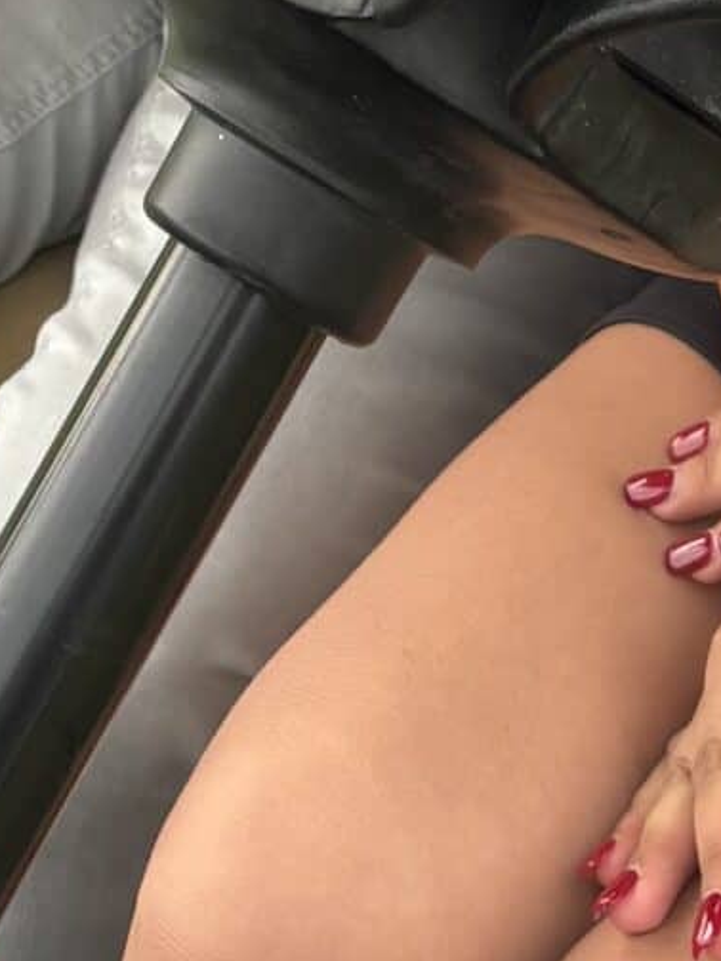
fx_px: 3666
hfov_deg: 11.2
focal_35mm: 132
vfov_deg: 13.3
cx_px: 311
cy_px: -835
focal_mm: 5.96
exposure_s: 1/235
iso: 50
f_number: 1.6
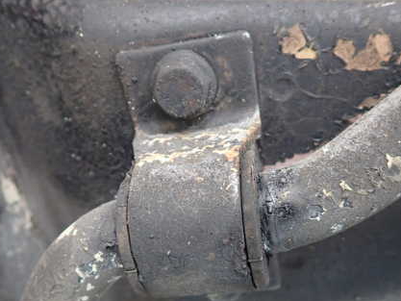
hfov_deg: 51.3
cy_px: 192
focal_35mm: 36
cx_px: 196
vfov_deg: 39.4
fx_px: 417
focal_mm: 4.5
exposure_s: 1/30
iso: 640
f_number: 2
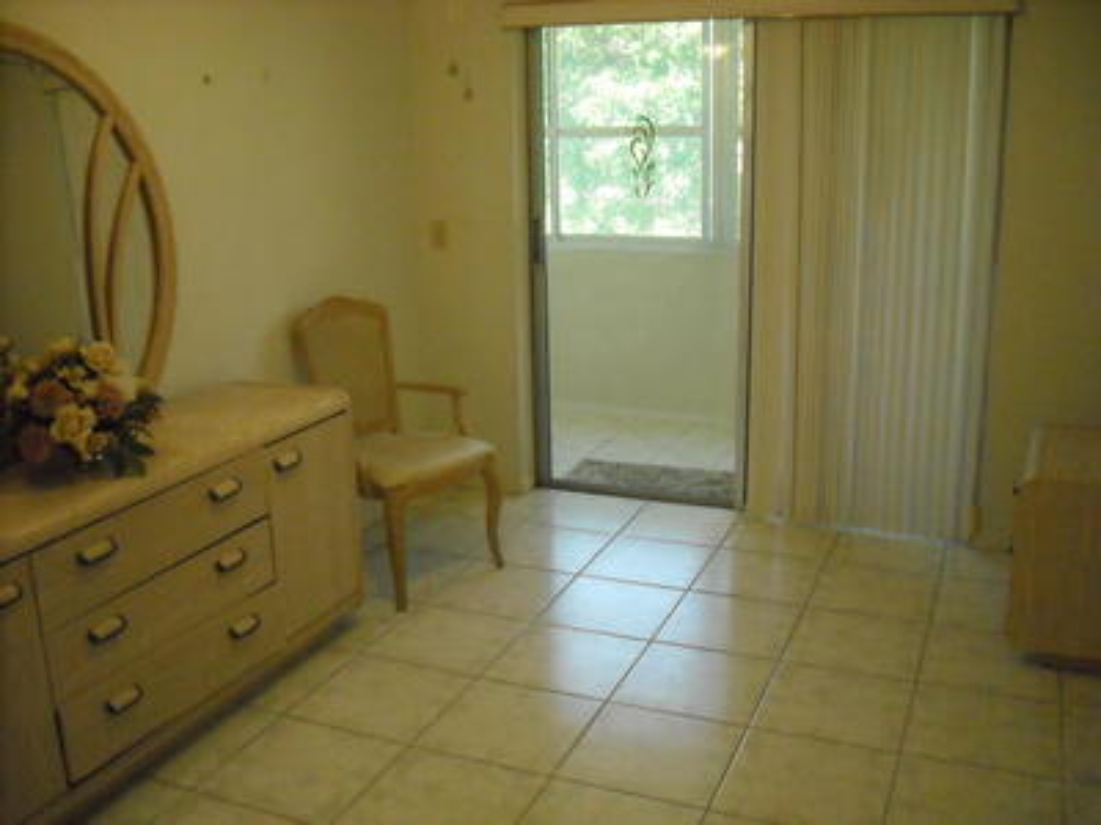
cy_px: 412
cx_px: 550
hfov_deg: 52.6
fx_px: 1113
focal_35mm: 35
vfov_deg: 40.7
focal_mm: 5.7
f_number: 2.8
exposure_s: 1/125
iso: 800
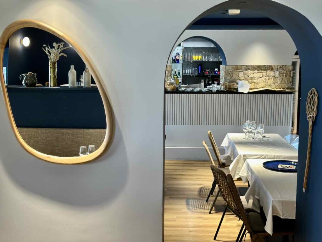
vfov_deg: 30.3
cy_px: 121
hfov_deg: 39.7
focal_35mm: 48
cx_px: 161
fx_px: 446
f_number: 1.78
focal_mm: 6.86
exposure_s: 1/50
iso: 125
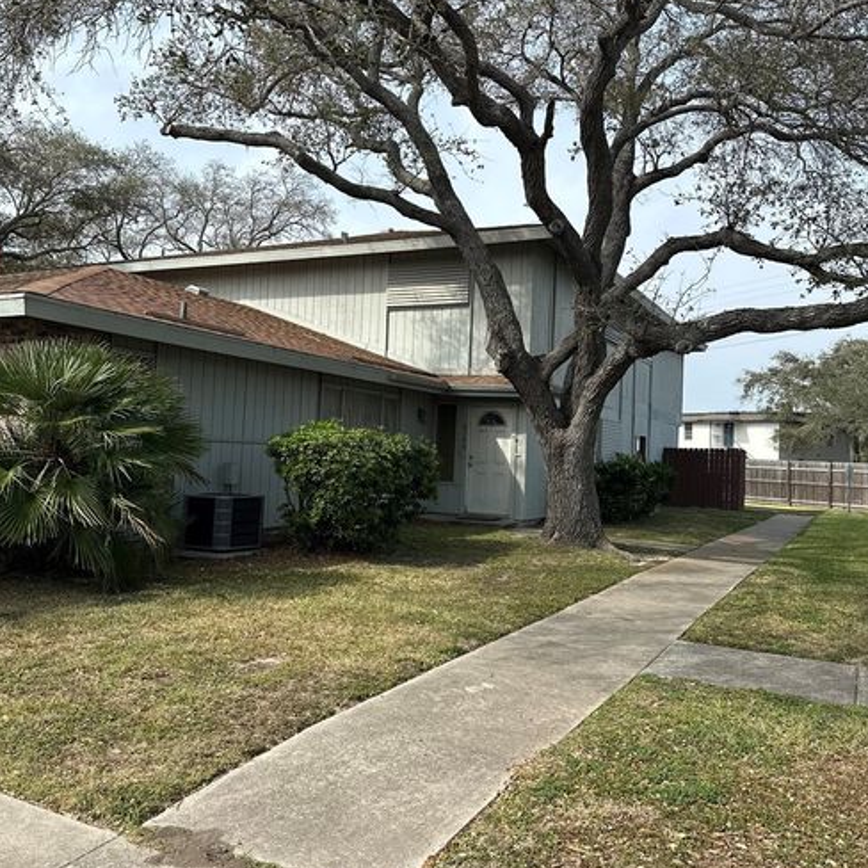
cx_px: 430
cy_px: 401
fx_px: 823
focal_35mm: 29
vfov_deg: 55.6
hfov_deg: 55.6
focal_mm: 6.86
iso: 80
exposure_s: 1/4184
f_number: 1.78
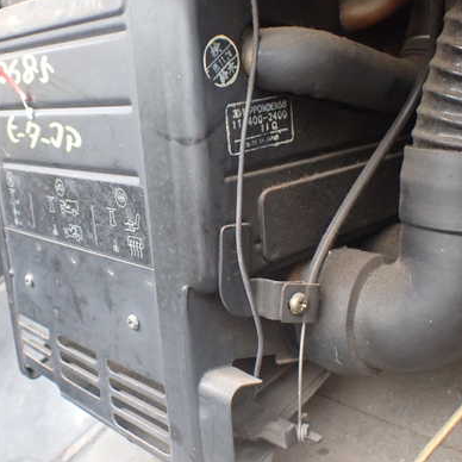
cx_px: 162
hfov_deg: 40.5
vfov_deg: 40.9
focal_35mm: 41
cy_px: 226
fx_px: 619
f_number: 2.3
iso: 800
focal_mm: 5.4
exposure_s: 1/100
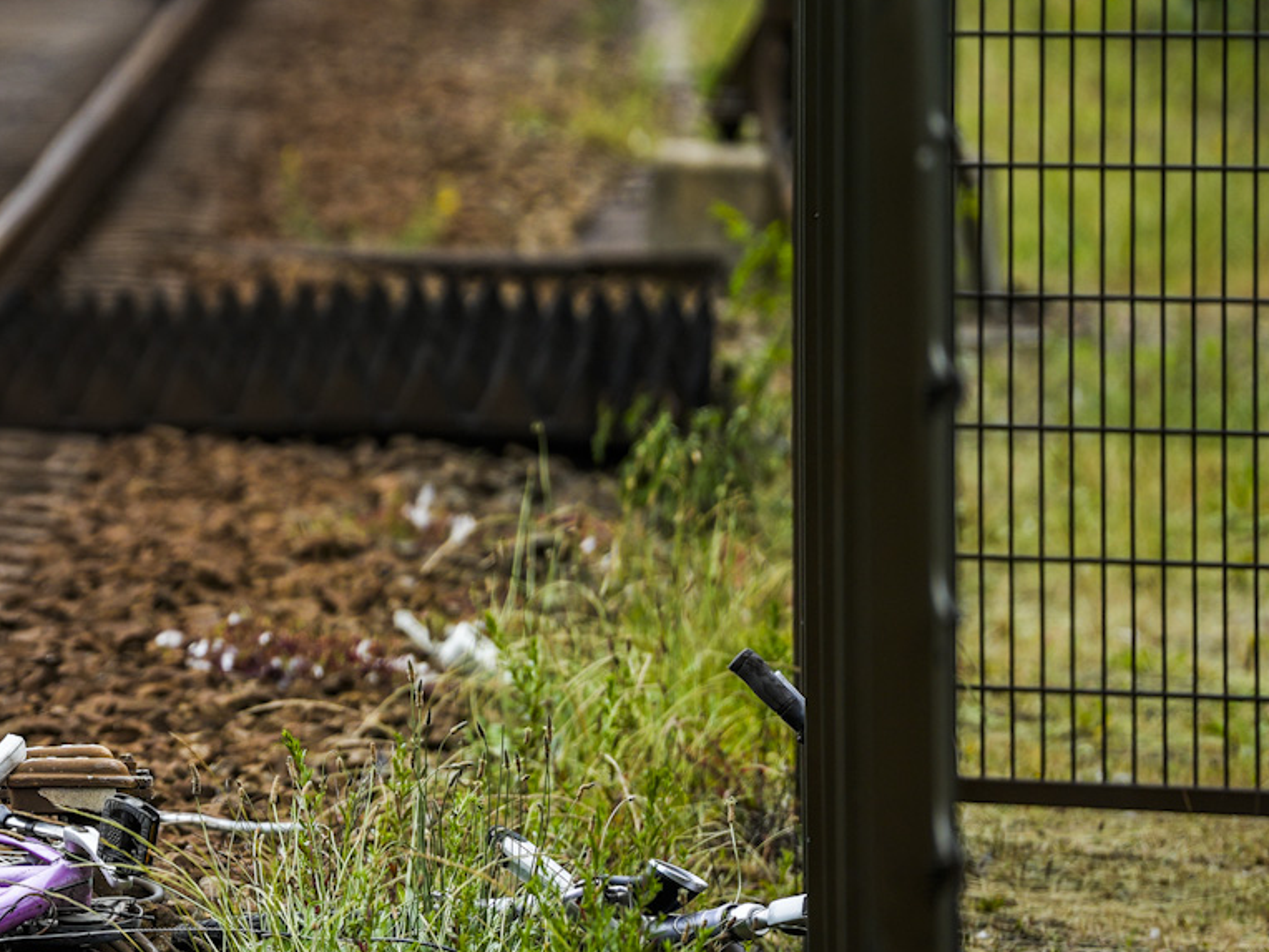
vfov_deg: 3.1
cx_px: -299
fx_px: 17706
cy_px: 361
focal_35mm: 483
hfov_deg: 4.1
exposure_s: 1/1250
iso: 100
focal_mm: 200
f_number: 2.8
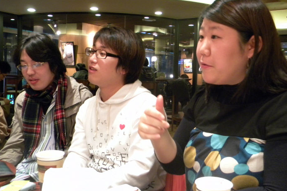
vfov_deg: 35.0
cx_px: 144
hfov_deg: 50.7
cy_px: 101
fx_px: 303
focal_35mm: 38
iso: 400
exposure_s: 1/19
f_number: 3.7
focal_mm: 6.4
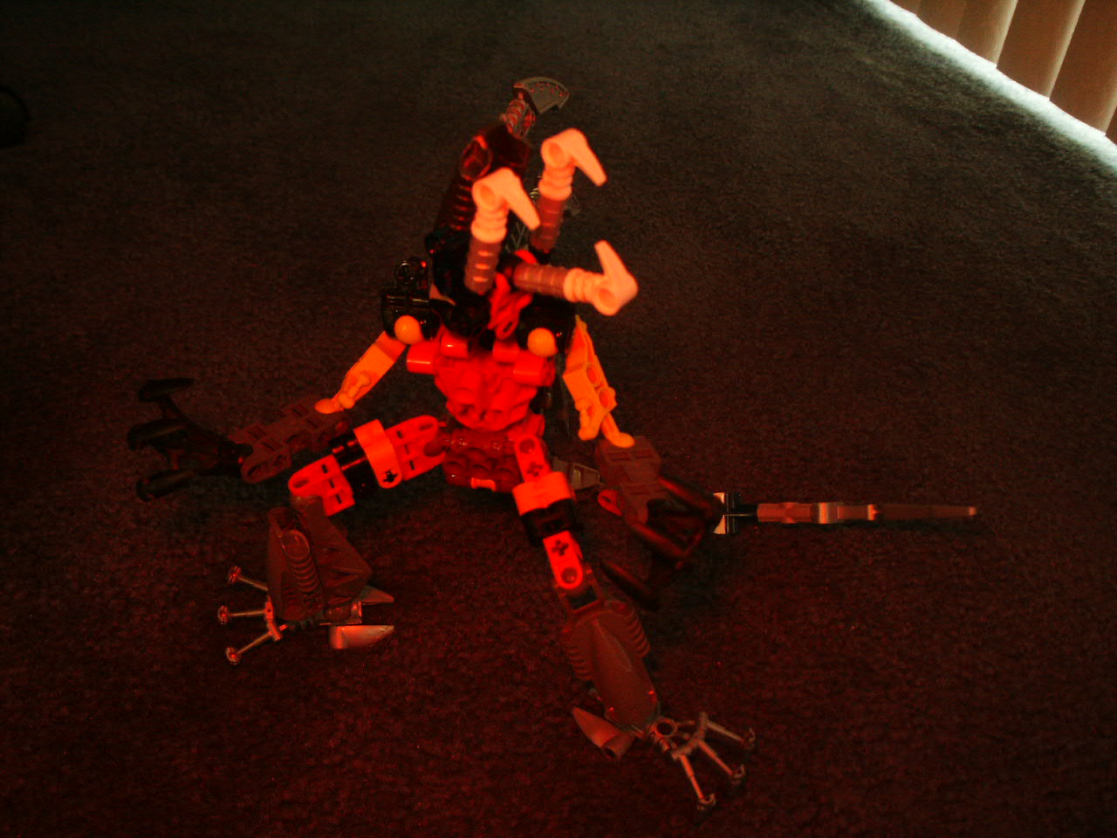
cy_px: 419
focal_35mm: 35
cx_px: 558
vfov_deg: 40.7
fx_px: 1129
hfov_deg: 52.6
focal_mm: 7.18
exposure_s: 1/45
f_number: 3
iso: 200
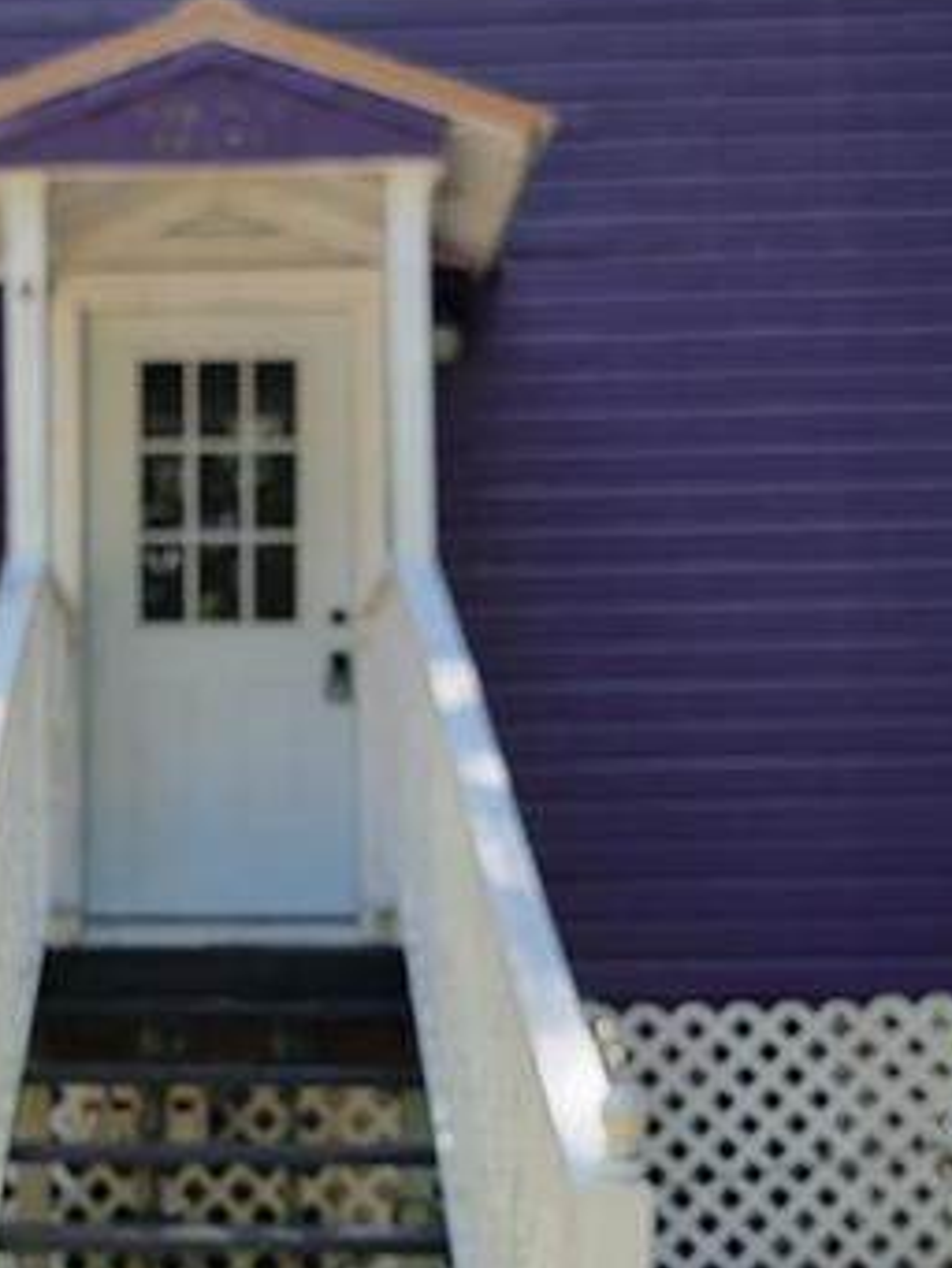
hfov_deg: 26.4
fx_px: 1979
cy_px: 837
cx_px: 160
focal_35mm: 54
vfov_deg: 35.2
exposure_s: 1/120
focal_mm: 6.7
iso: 20
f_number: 1.8
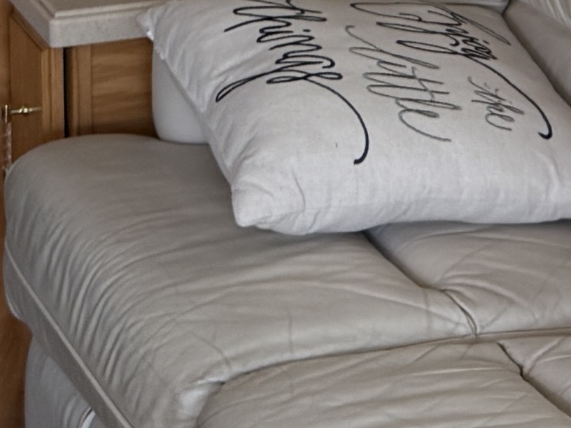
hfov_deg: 11.3
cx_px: 876
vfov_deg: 8.6
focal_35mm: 168
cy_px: -228
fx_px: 2771
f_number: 1.78
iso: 160
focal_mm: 6.76
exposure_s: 1/121
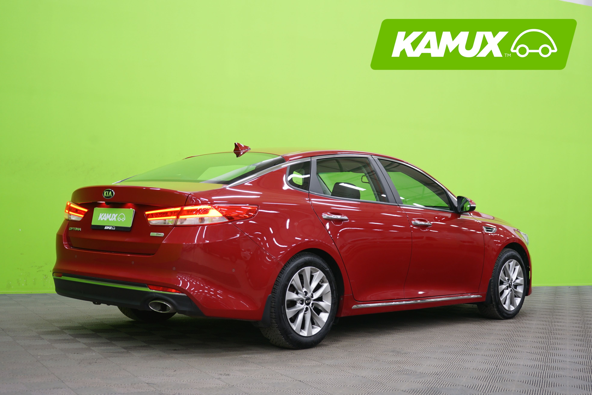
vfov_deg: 27.0
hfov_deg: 39.6
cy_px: 198
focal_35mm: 50
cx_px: 296
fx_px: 822
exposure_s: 1/6
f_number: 4.5
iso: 400
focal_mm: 50
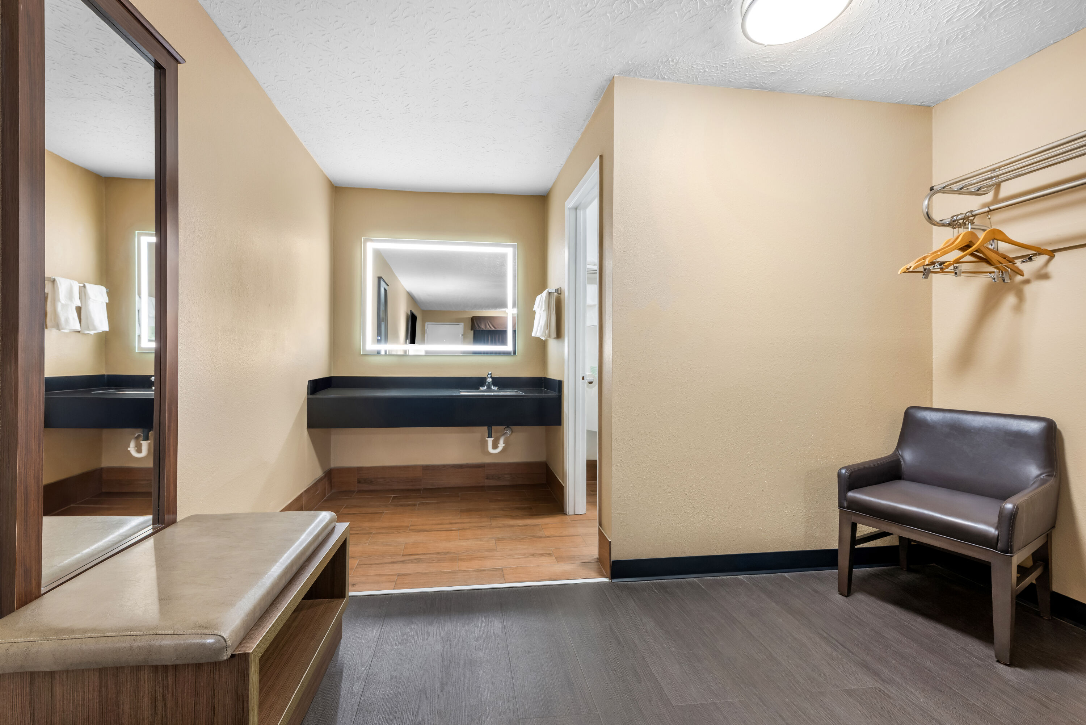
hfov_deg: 104.2
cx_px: 543
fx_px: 422
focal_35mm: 14
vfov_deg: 81.2
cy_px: 362
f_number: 8
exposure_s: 1.6
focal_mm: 14
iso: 125
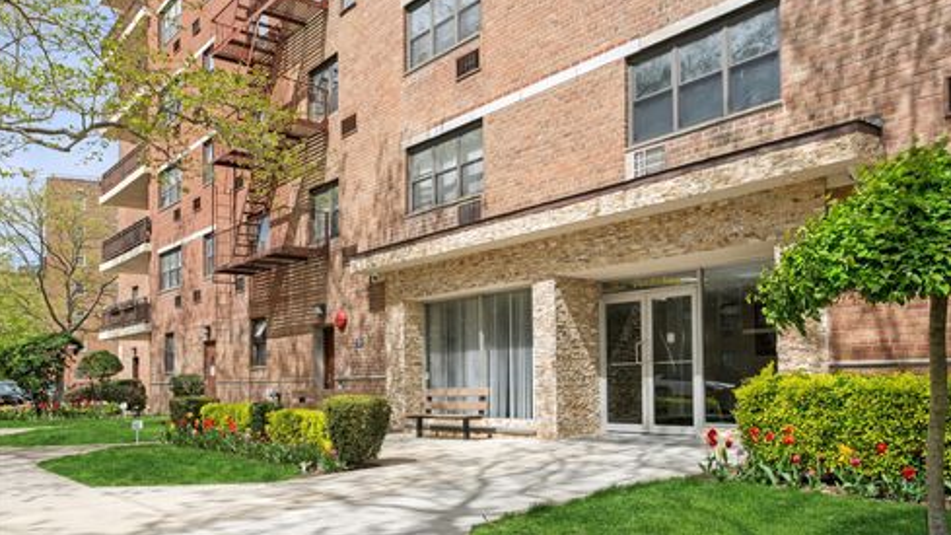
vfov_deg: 38.9
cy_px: 301
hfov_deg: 64.3
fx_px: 756
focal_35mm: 30
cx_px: 482
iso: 100
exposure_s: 1/50
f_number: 8
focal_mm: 28
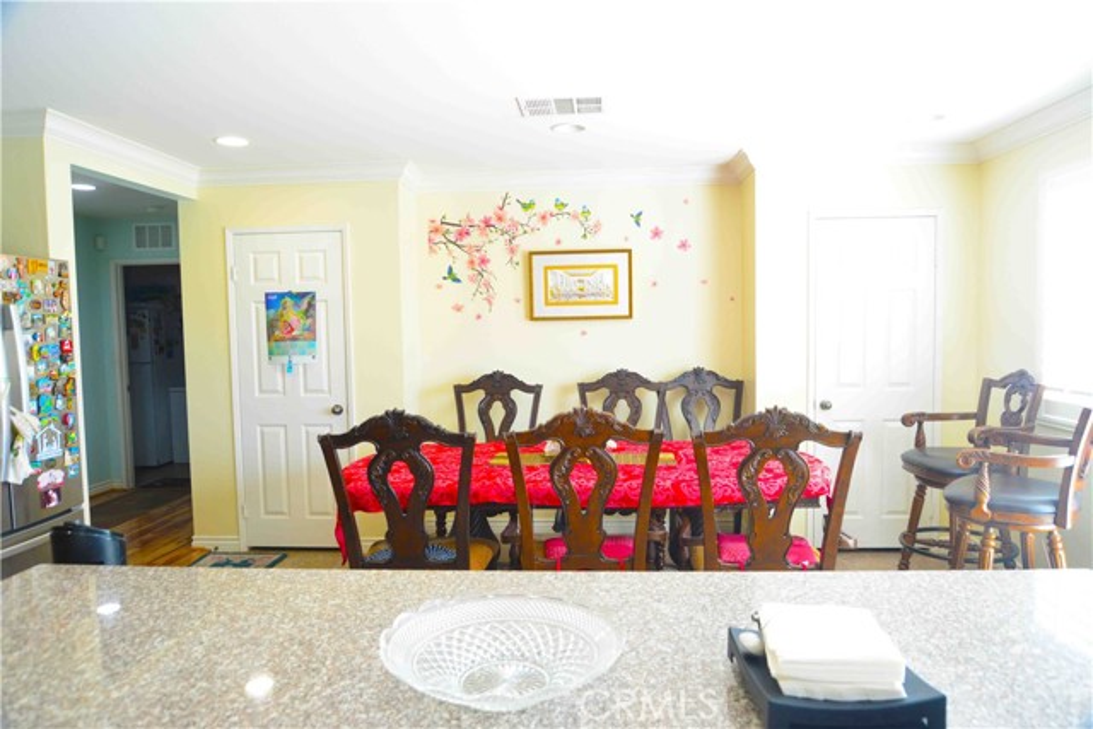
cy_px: 364
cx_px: 546
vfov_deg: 53.2
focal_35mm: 24
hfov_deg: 73.7
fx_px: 729
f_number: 9
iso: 1100
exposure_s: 1/25
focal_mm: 24
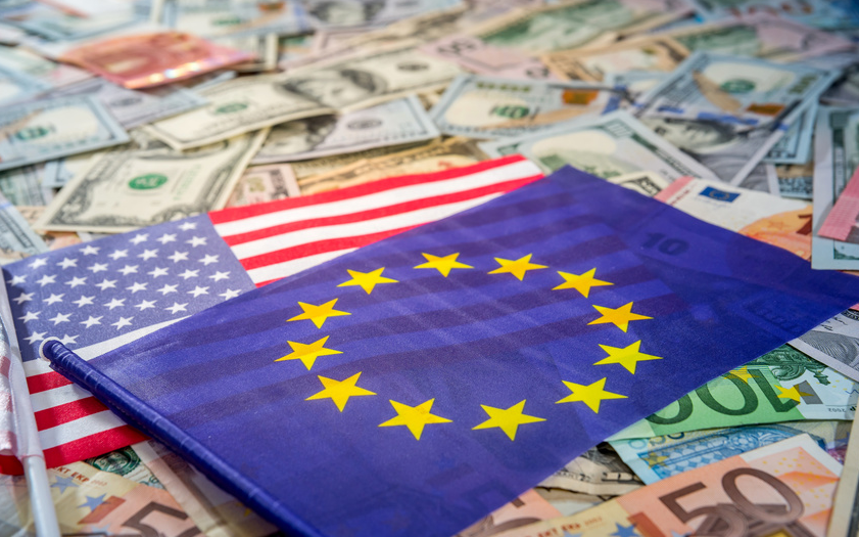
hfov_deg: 28.6
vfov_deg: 18.1
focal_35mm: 72
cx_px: 430
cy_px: 286
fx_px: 1685
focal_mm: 70
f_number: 10
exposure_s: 1/200
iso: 320
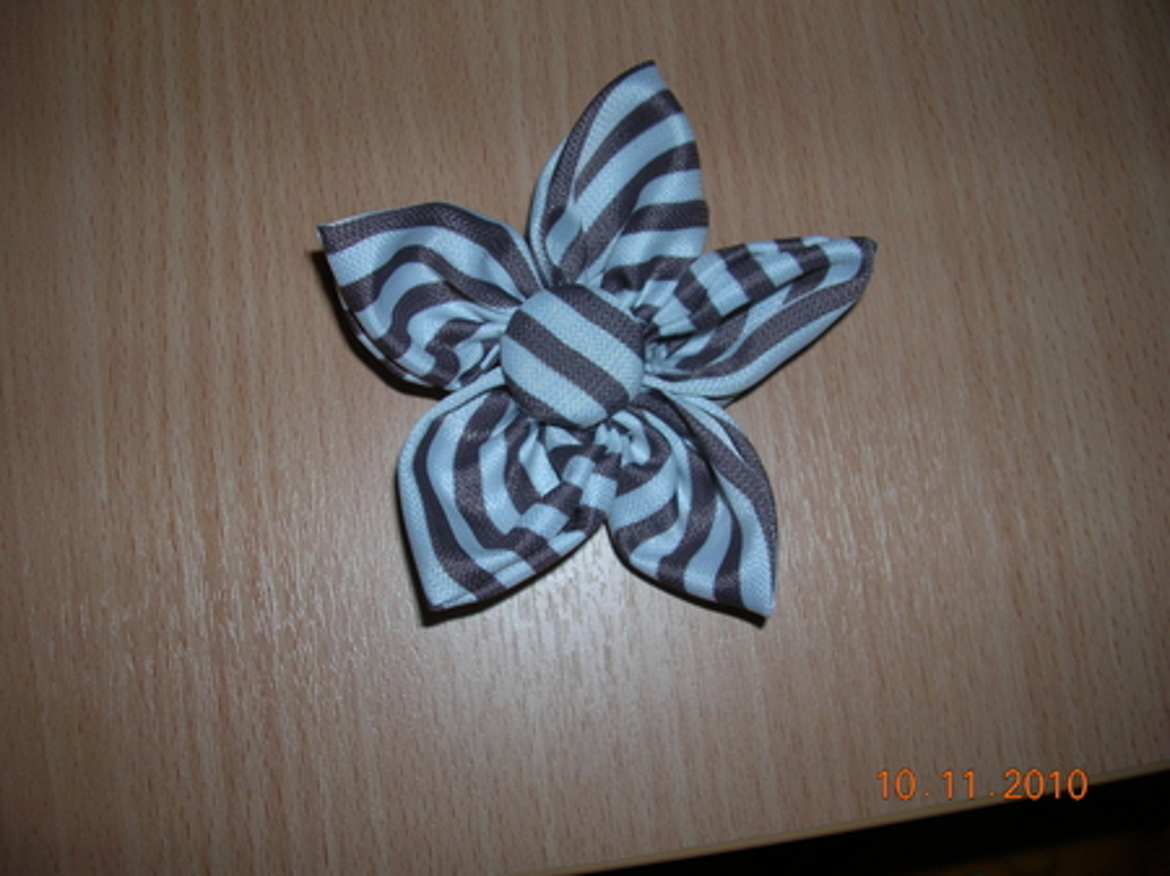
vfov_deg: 40.7
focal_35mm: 35
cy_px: 438
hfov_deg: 52.7
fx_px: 1182
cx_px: 585
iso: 50
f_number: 2.8
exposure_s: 1/60.1
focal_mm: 5.8
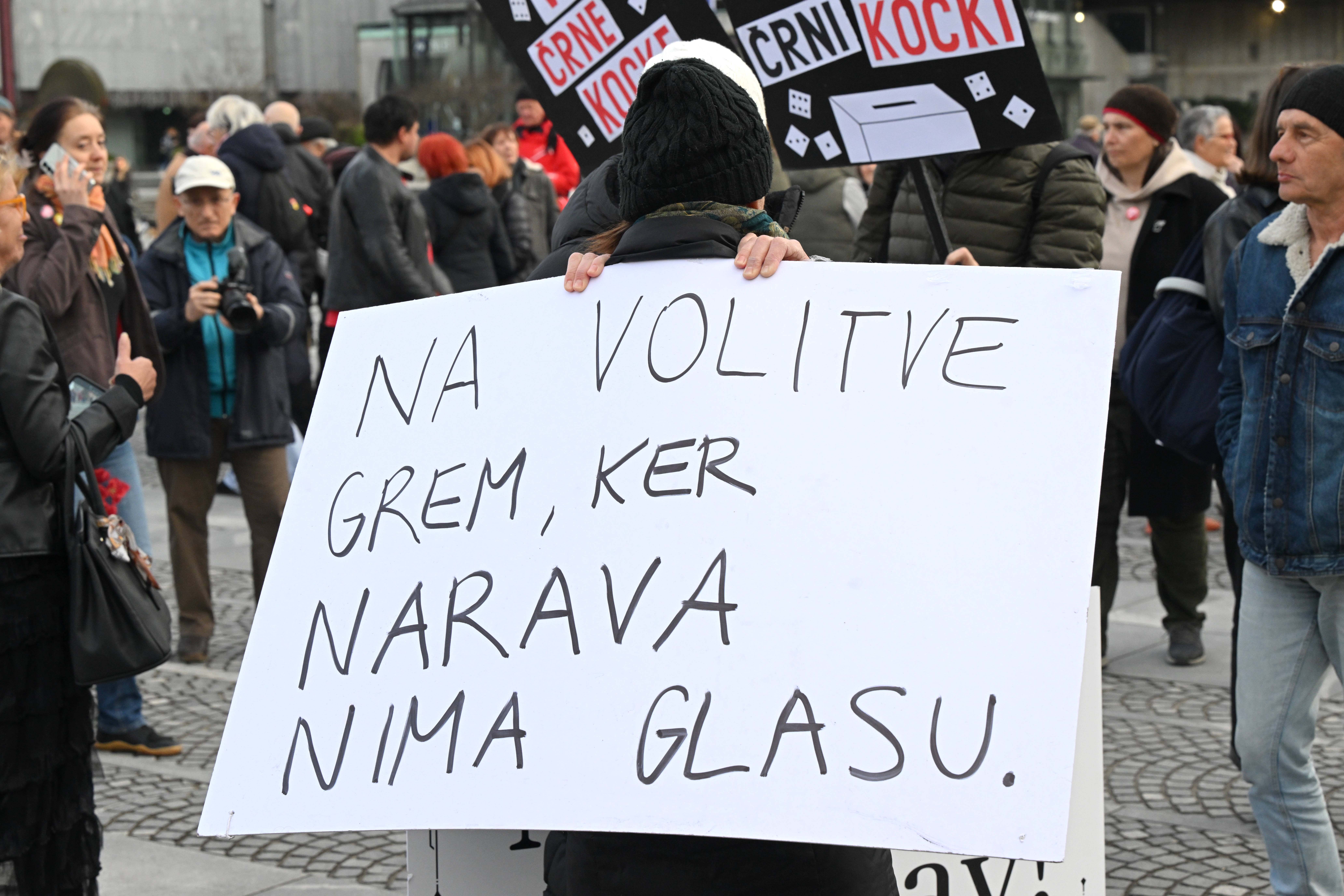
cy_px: 448
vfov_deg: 19.5
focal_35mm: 70
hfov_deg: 28.8
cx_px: 672
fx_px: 2613
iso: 1600
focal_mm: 70
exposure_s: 1/1000
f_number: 8
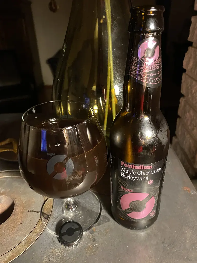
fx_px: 197
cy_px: 132
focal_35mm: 26
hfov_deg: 53.1
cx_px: 98
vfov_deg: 67.3
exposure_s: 1/25
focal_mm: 4.25
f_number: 1.8
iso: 1000
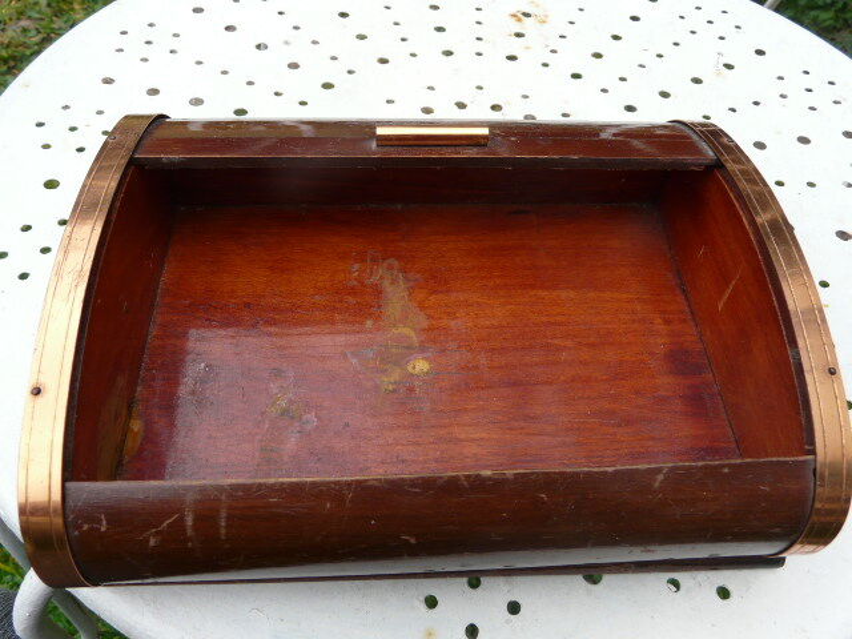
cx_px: 426
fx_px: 689
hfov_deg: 63.4
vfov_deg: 49.7
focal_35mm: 28
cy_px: 320
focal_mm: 4.6
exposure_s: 1/100
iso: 100
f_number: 4
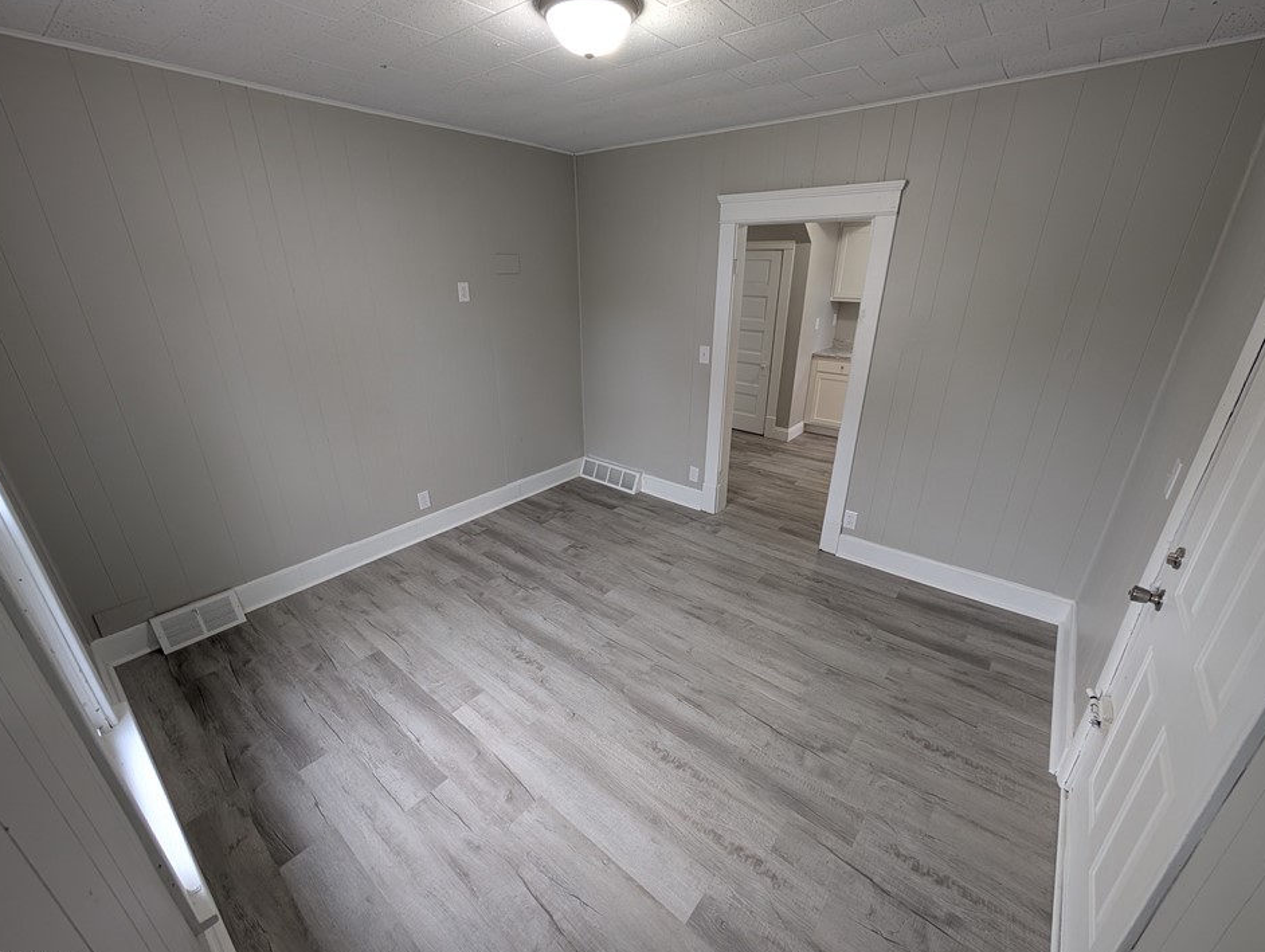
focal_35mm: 13
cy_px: 478
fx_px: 476
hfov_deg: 106.1
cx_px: 628
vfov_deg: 90.0
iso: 57
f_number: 1.7
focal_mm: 2.02
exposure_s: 1/40
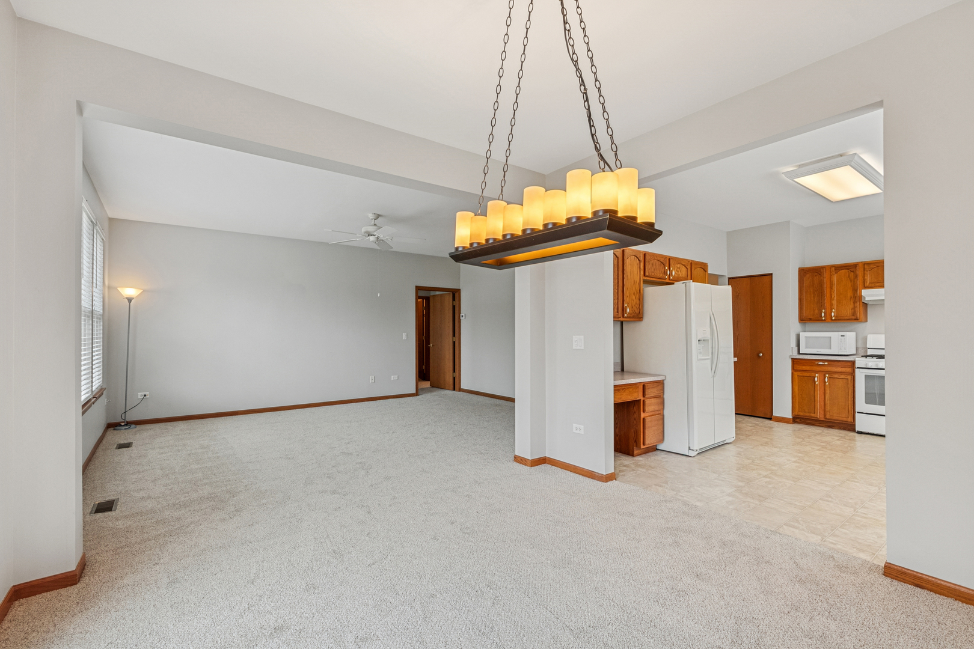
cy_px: 324
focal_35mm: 15
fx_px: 406
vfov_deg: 77.3
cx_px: 487
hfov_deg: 100.4
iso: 400
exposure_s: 1/60
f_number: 8
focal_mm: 10
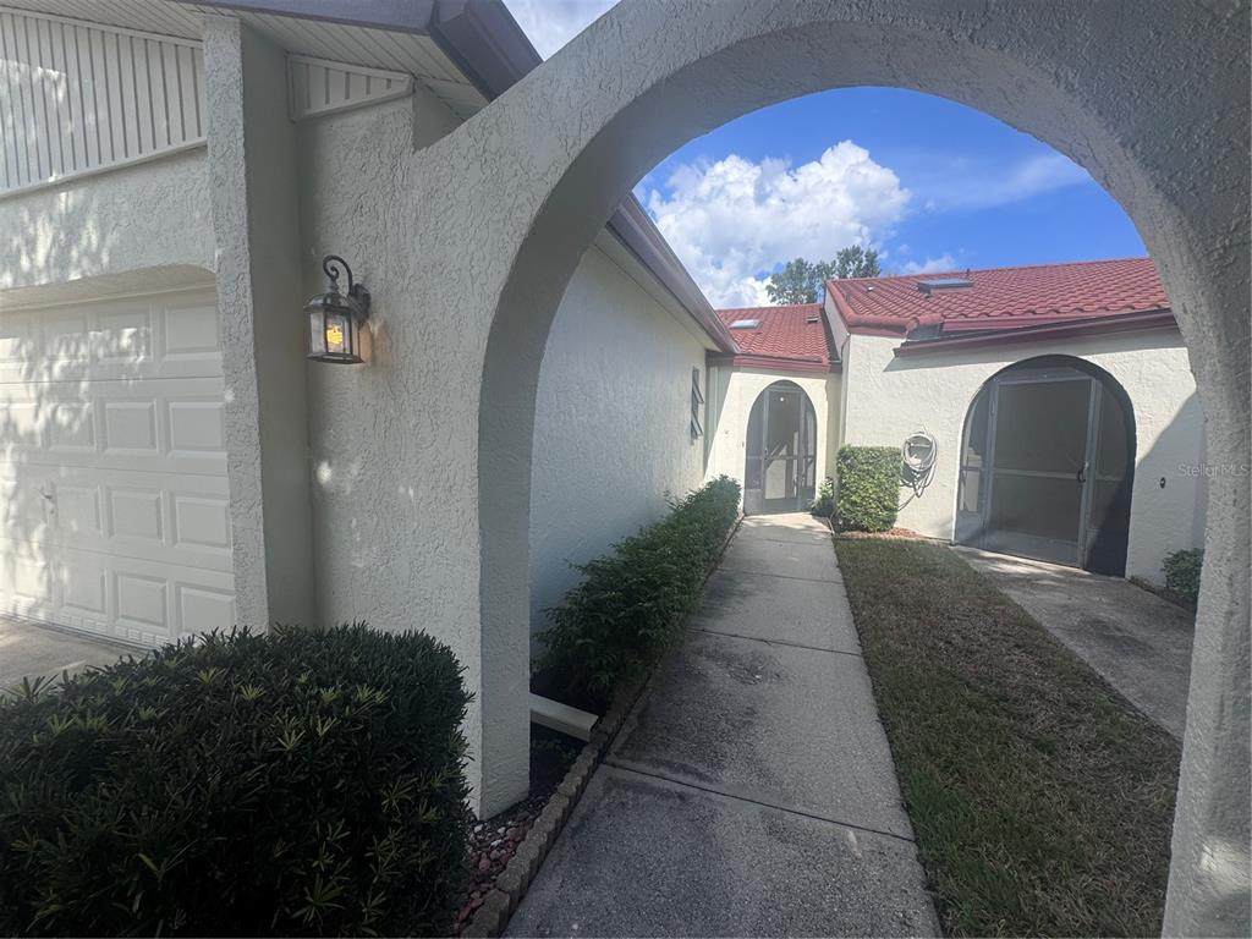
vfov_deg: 85.7
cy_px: 470
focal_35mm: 14
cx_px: 626
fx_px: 506
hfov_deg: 102.1
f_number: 2.2
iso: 50
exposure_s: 1/1709
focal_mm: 2.22
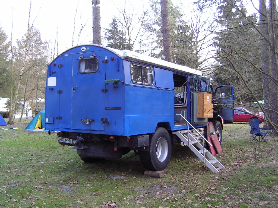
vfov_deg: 39.7
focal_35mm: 36
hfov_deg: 51.4
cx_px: 139
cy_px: 104
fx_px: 289
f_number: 2.8
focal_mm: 5.6
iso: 75
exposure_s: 1/52.2
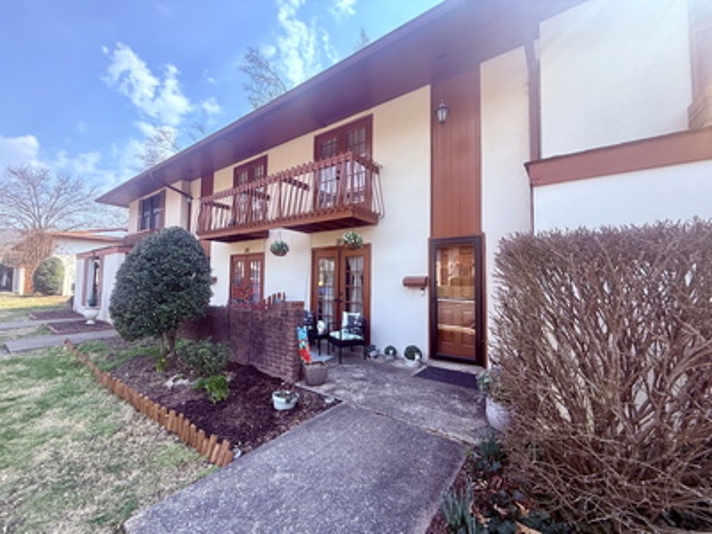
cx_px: 356
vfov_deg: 85.7
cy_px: 267
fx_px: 288
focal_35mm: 14
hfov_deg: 102.1
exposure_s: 1/355
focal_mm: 2.22
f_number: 2.2
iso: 50
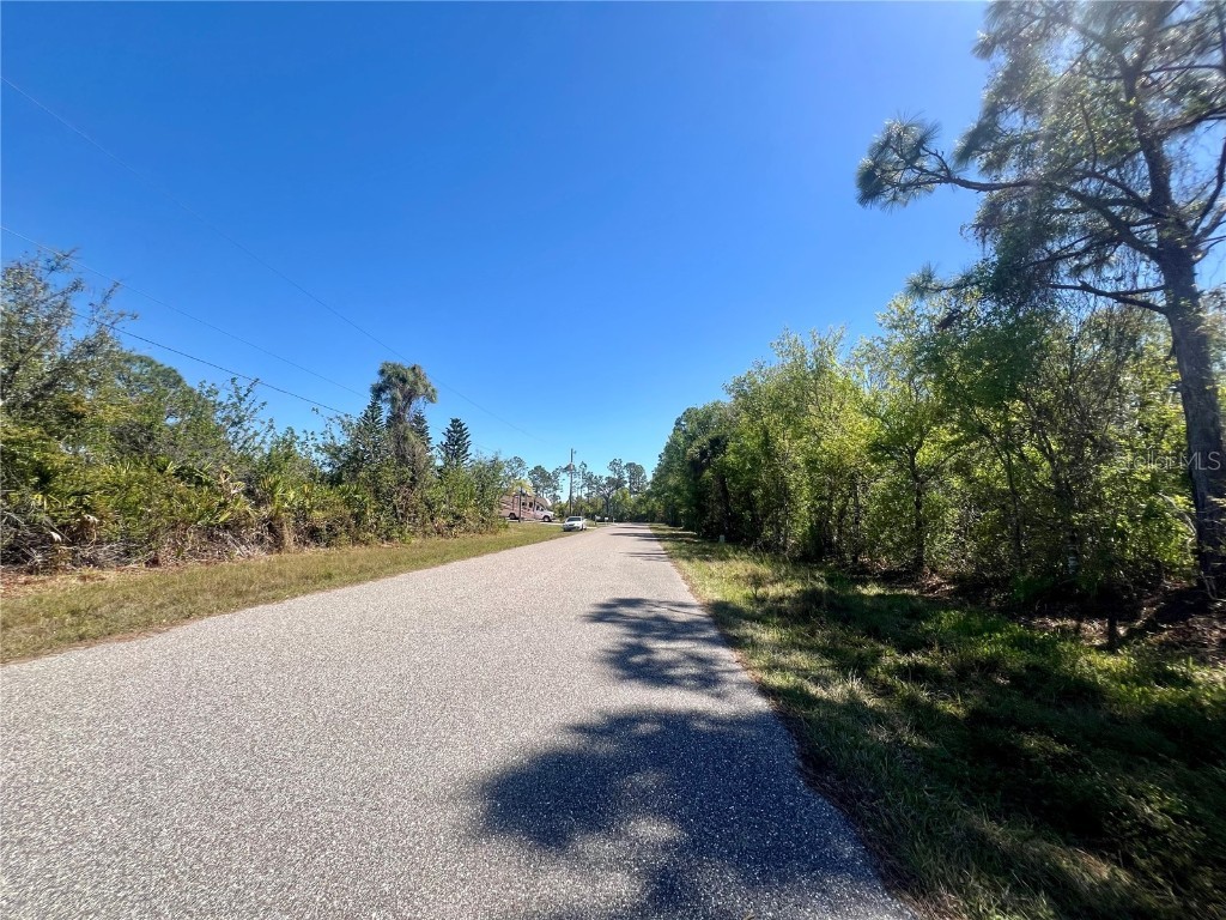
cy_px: 460
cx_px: 613
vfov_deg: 89.9
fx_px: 460
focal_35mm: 13
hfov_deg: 106.2
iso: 32
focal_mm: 1.57
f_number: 1.8
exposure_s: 1/1357
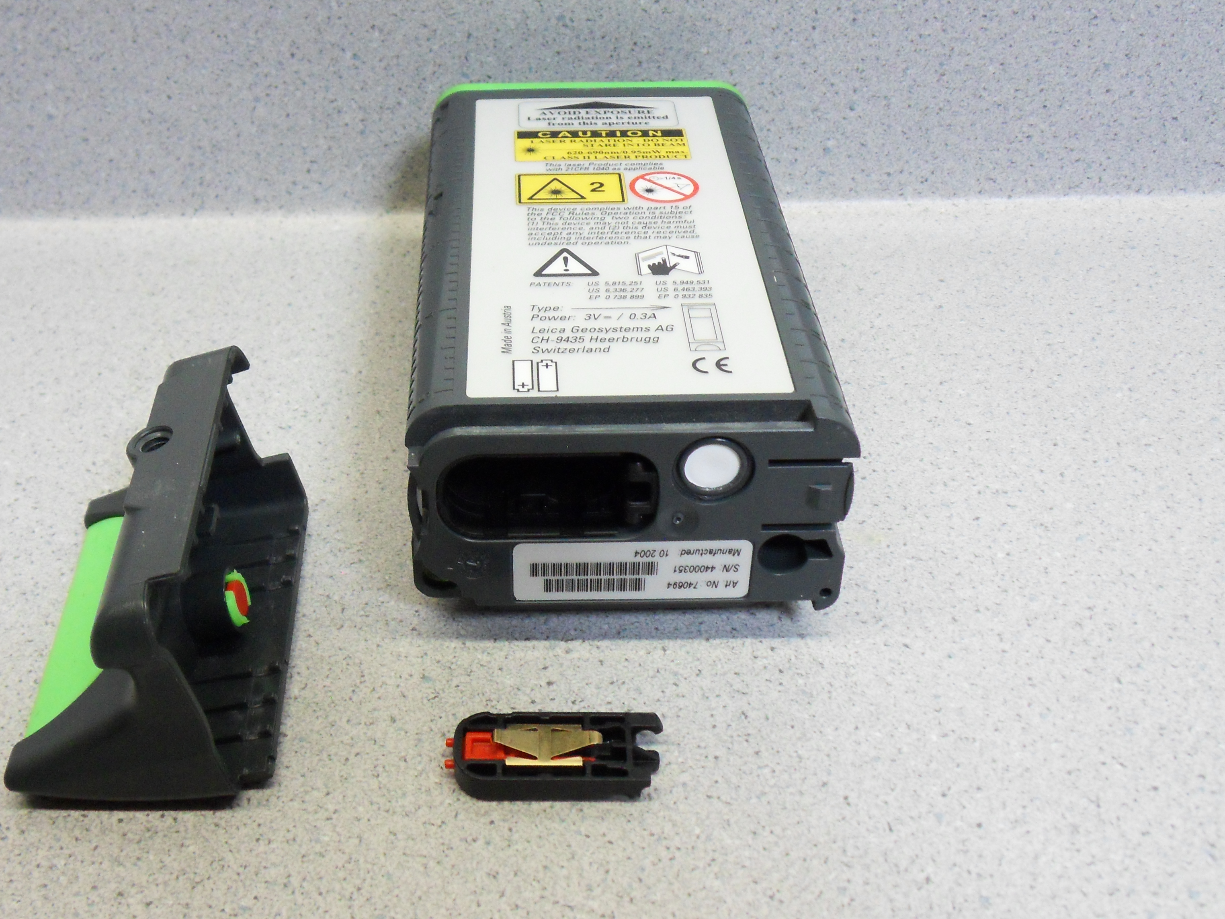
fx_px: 1486
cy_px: 466
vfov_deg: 34.3
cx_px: 506
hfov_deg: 44.6
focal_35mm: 42
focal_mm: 5.6
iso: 400
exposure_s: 1/45
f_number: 3.7
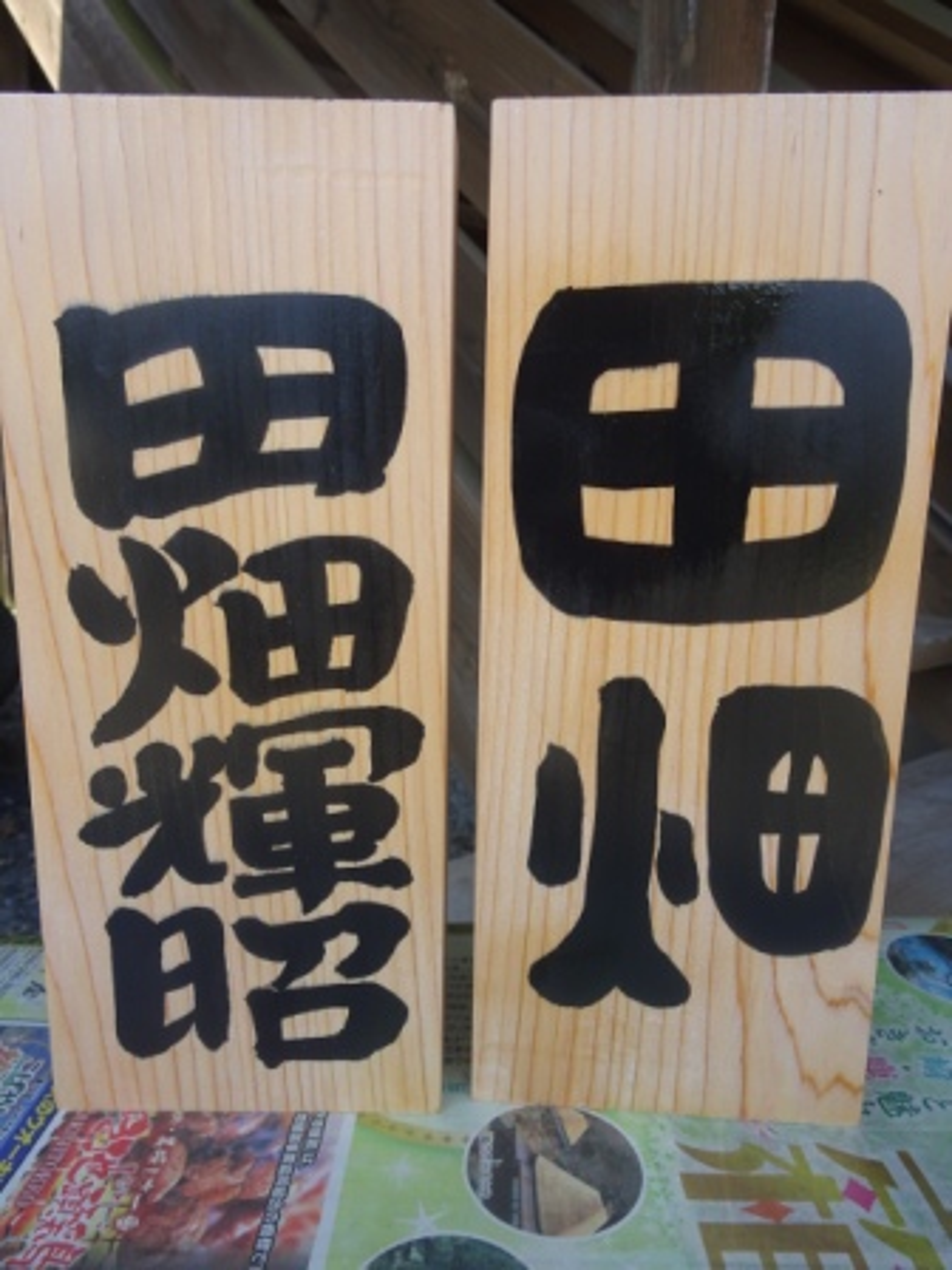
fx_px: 880
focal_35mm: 24
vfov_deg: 71.6
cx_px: 476
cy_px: 635
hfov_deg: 56.8
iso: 80
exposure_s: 1/160
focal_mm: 4.1
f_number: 3.5
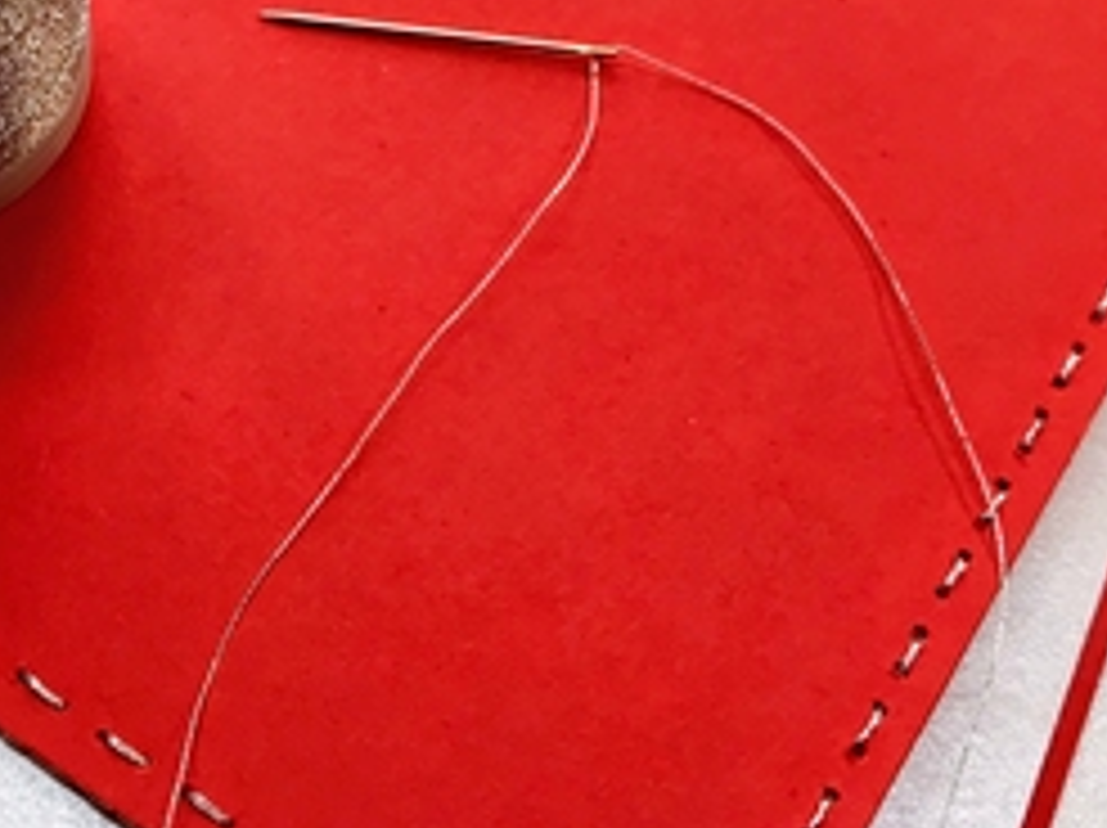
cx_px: 315
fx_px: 1821
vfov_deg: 25.4
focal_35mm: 57
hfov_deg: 33.3
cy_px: 250
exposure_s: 1/100
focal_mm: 3.99
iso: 40
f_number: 1.8
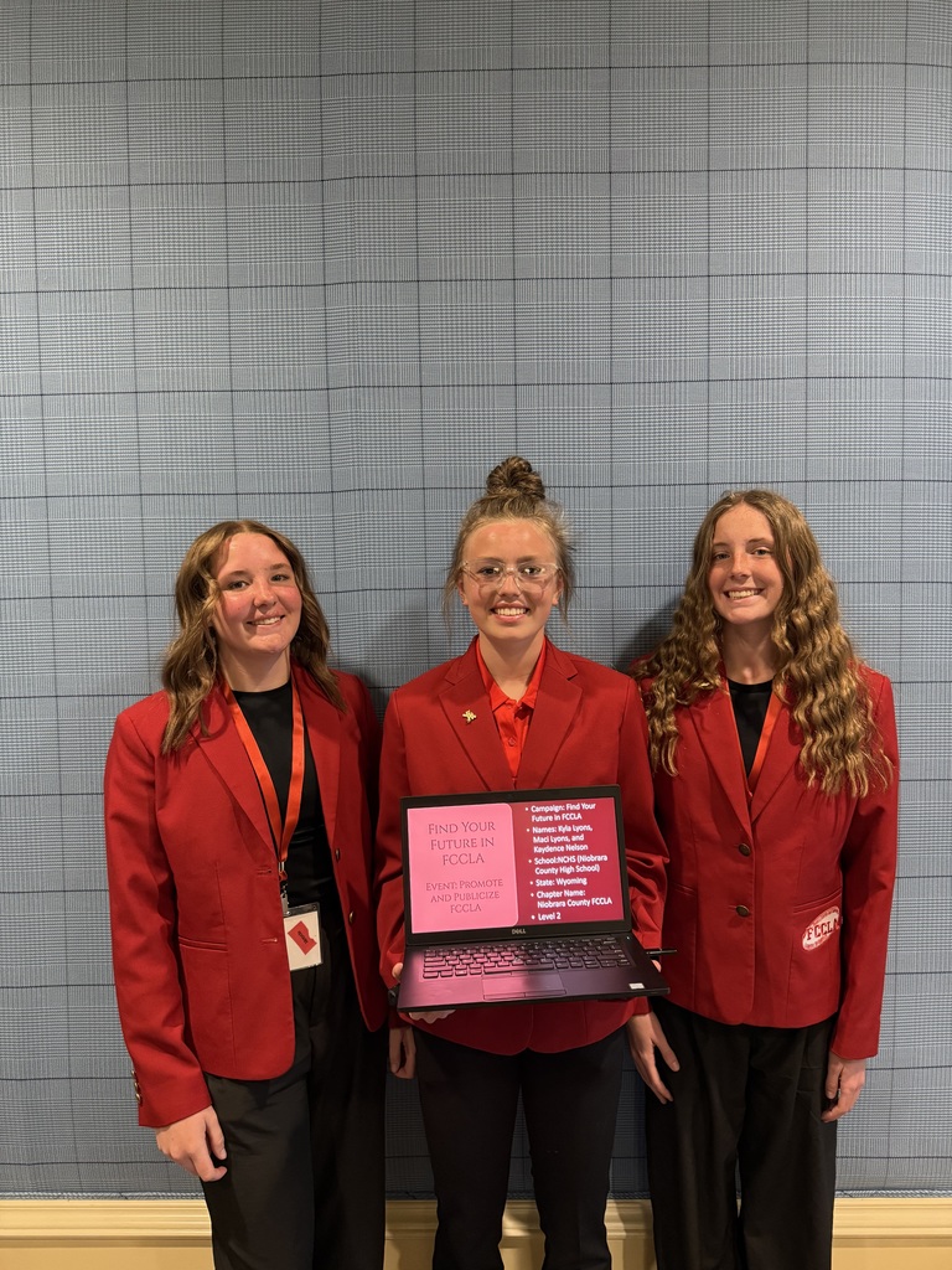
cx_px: 476
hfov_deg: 56.8
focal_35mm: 24
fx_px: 880
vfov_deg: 71.6
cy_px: 635
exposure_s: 1/60
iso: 800
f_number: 1.78
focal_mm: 6.76
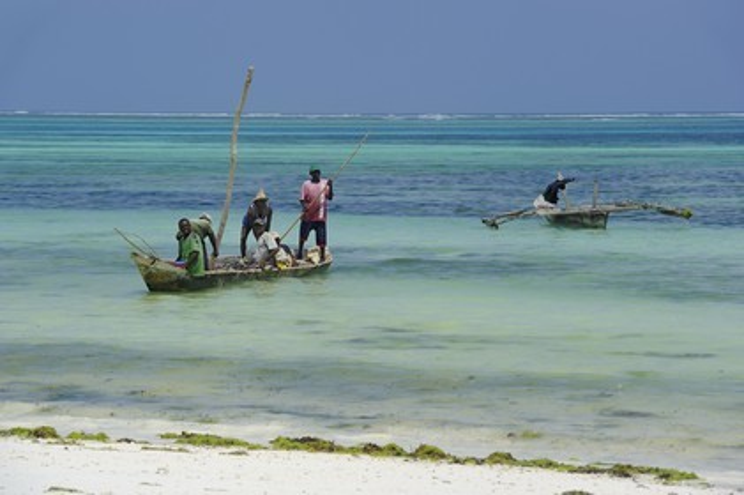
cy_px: 248
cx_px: 372
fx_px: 4130
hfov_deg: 10.3
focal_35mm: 200
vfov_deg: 6.9
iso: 200
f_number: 10
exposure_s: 1/400
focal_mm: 200
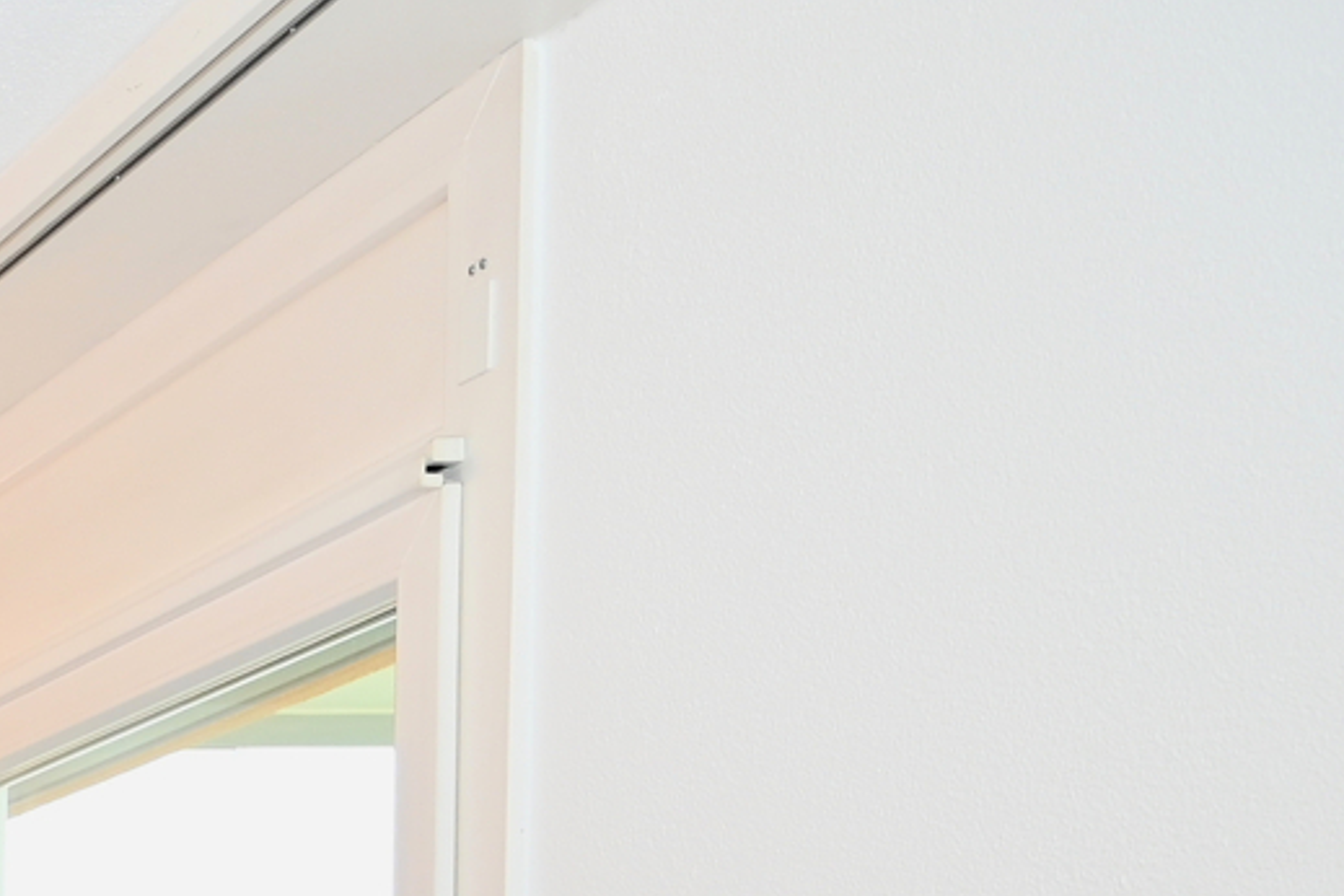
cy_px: 1848
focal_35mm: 69
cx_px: -1492
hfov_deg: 17.7
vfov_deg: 15.4
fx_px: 2576
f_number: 4
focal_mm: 14
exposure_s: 1/60
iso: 250
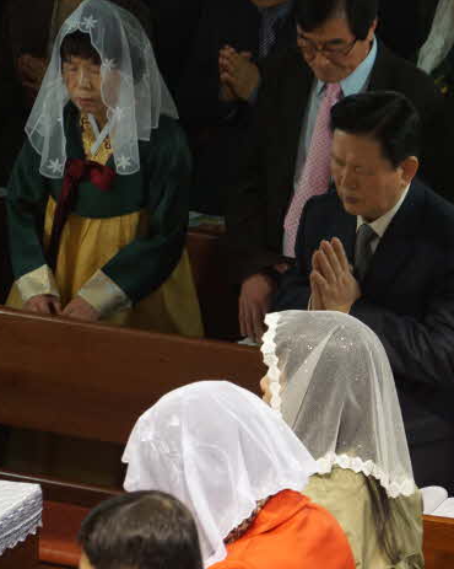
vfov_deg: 6.5
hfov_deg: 5.2
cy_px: 285
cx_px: 373
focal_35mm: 298
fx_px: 5008
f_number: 6.3
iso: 1000
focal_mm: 140
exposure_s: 1/15
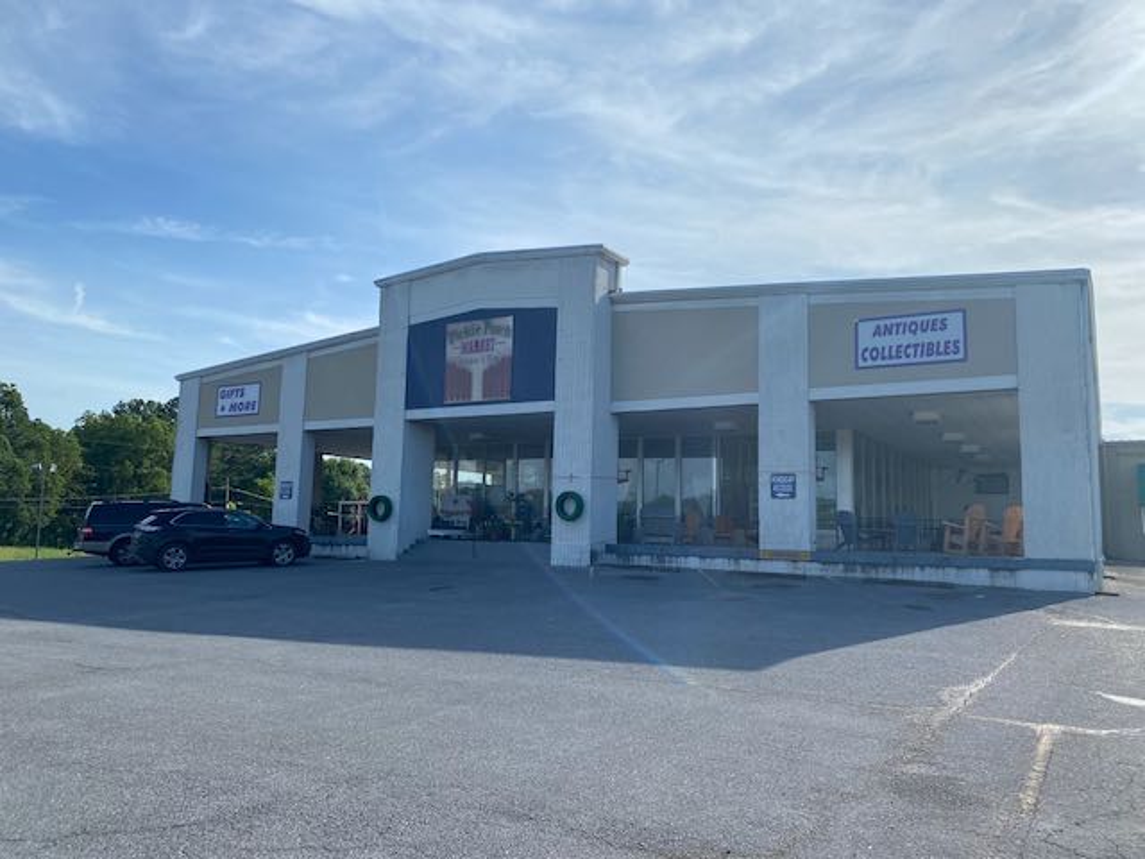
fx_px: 860
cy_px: 430
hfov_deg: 67.3
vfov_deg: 53.1
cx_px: 572
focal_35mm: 26
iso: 32
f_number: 1.8
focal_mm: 4.25
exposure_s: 1/4274
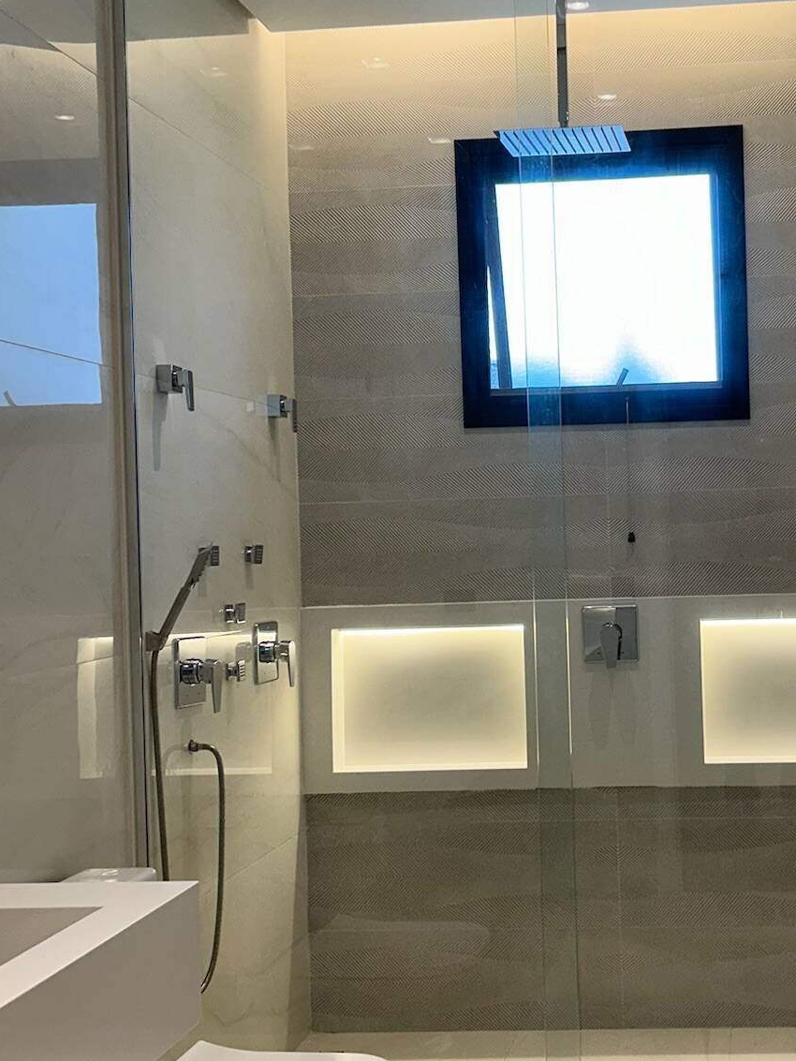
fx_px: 1441
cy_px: 501
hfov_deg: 30.1
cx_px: 646
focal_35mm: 47
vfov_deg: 40.4
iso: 64
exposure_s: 1/121
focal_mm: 5.7
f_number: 1.5
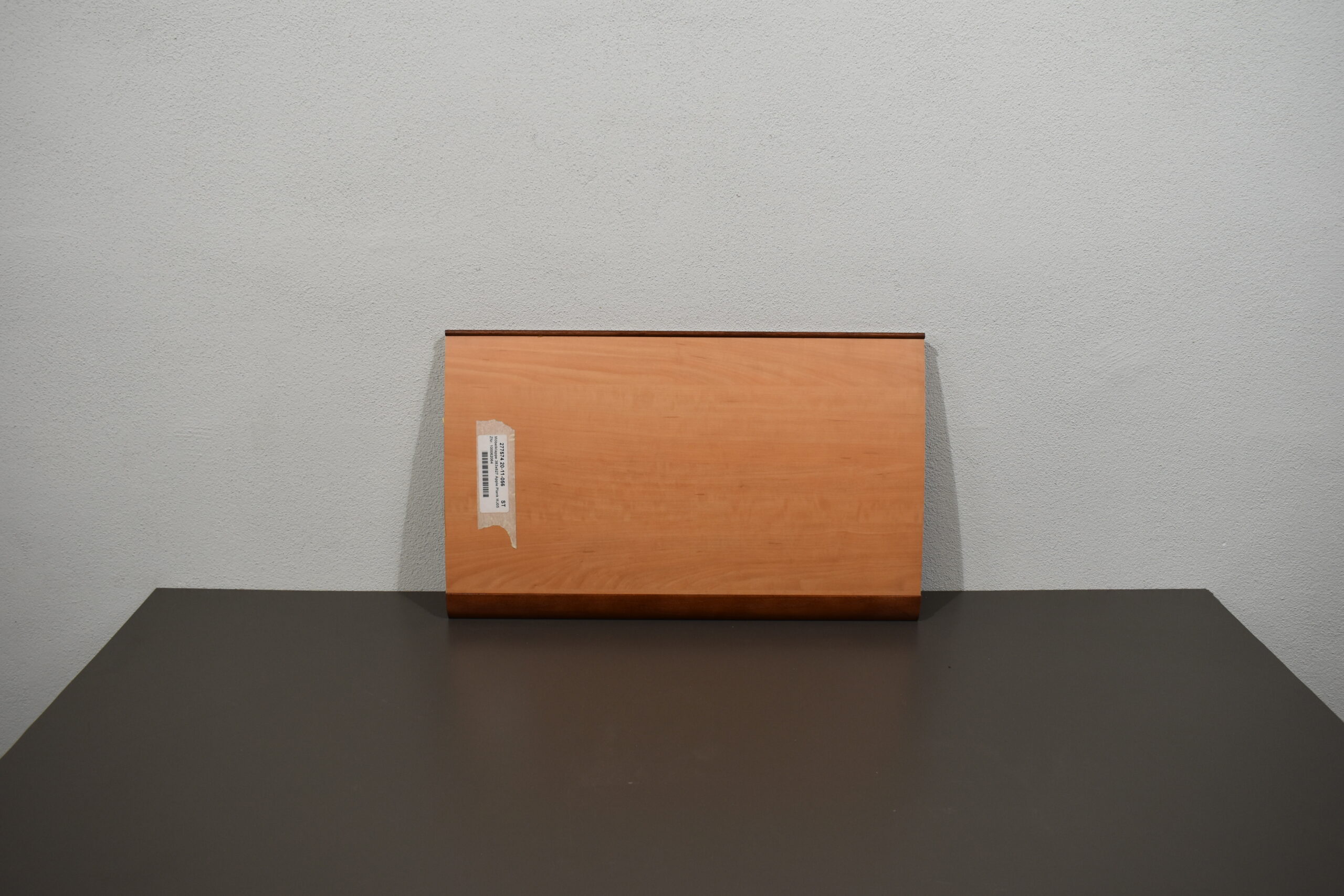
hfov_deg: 57.2
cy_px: 448
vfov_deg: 40.0
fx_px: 1232
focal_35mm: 33
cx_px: 672
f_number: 5.6
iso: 400
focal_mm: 22
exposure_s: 1/125
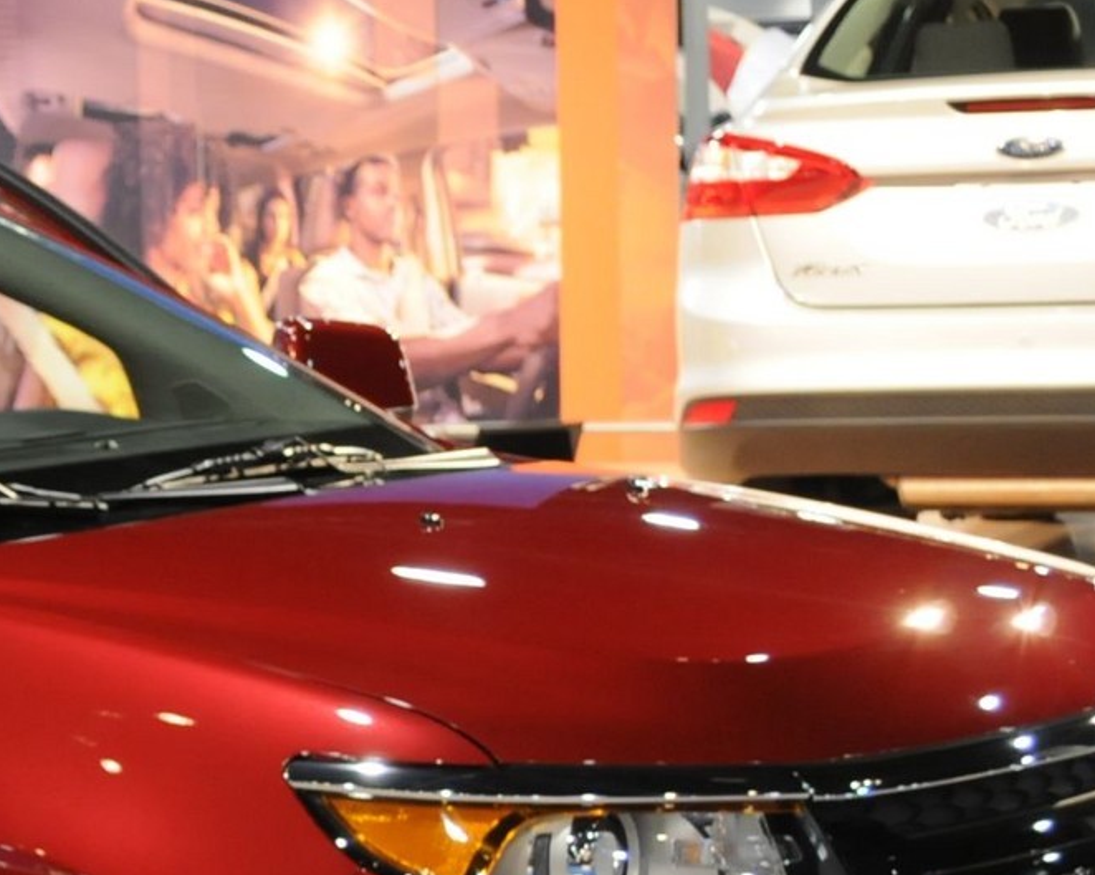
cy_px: 782
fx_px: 5507
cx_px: -457
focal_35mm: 170
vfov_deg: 9.0
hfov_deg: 11.0
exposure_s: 1/30
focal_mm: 32
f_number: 4.8
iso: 800
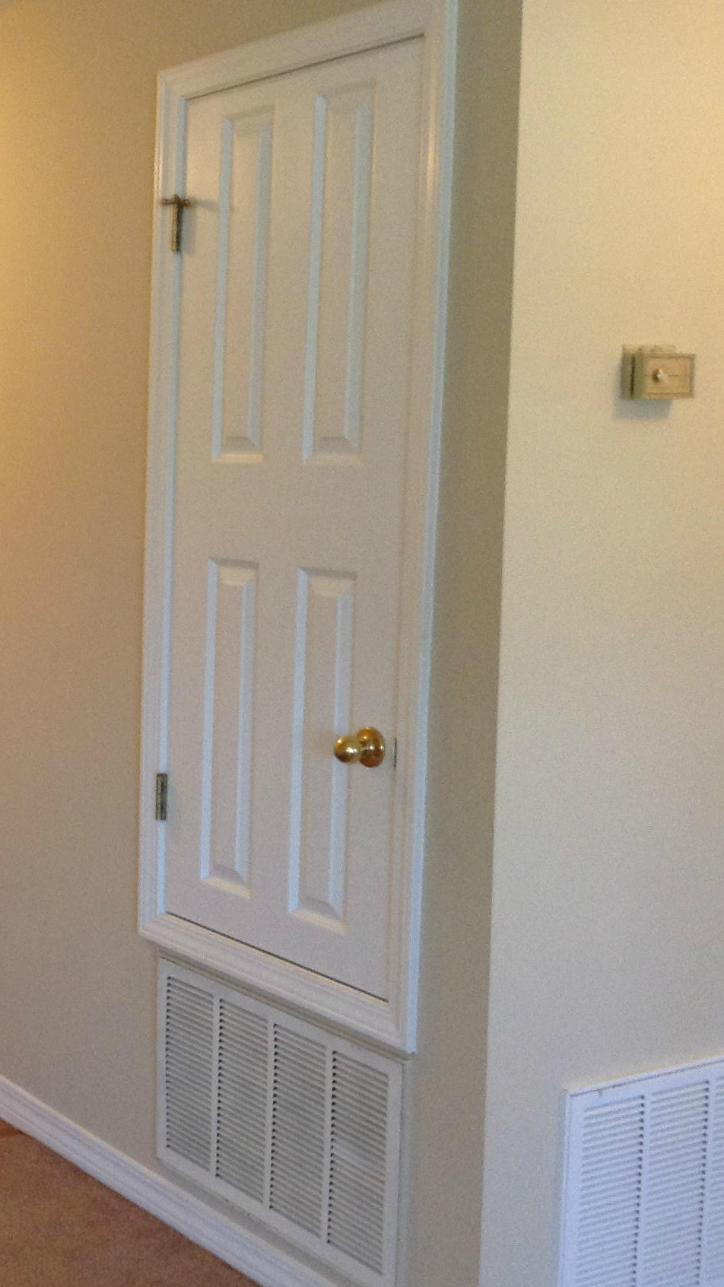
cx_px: -169
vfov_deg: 37.8
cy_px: 627
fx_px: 1877
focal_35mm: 55
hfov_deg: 20.3
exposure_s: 1/24
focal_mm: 3.3
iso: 64
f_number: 2.4
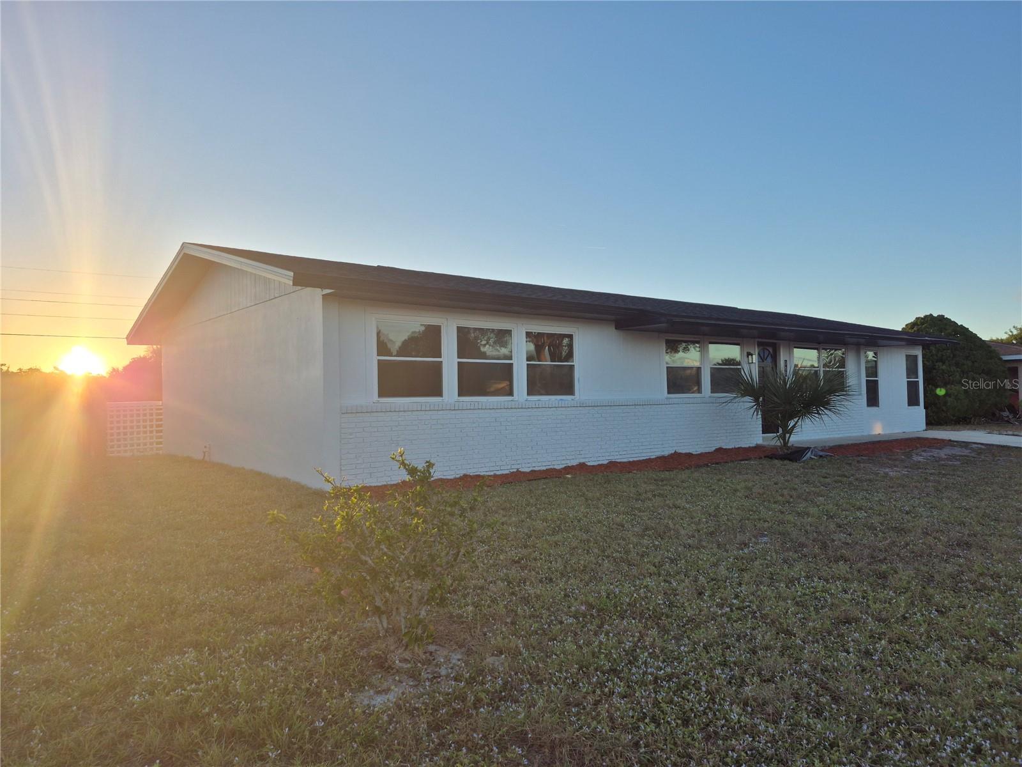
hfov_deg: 73.9
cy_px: 384
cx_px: 511
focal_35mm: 23
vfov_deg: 58.9
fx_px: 679
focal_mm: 5.4
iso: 25
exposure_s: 1/1192
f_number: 1.8
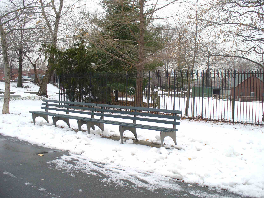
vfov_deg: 38.7
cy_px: 99
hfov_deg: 50.1
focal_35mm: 37
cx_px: 132
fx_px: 282
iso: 100
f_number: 5.6
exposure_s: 1/80
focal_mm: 6.1
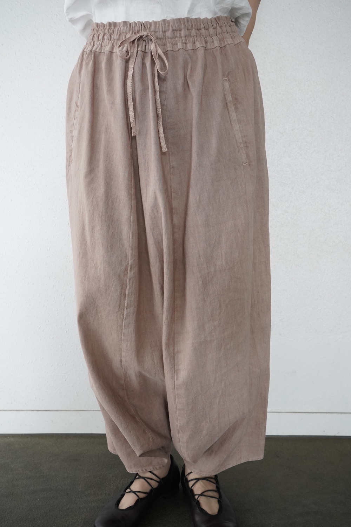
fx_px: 498
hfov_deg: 38.8
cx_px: 176
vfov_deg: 55.8
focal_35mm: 34
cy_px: 264
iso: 4000
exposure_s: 1/160
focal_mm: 34
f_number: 7.1
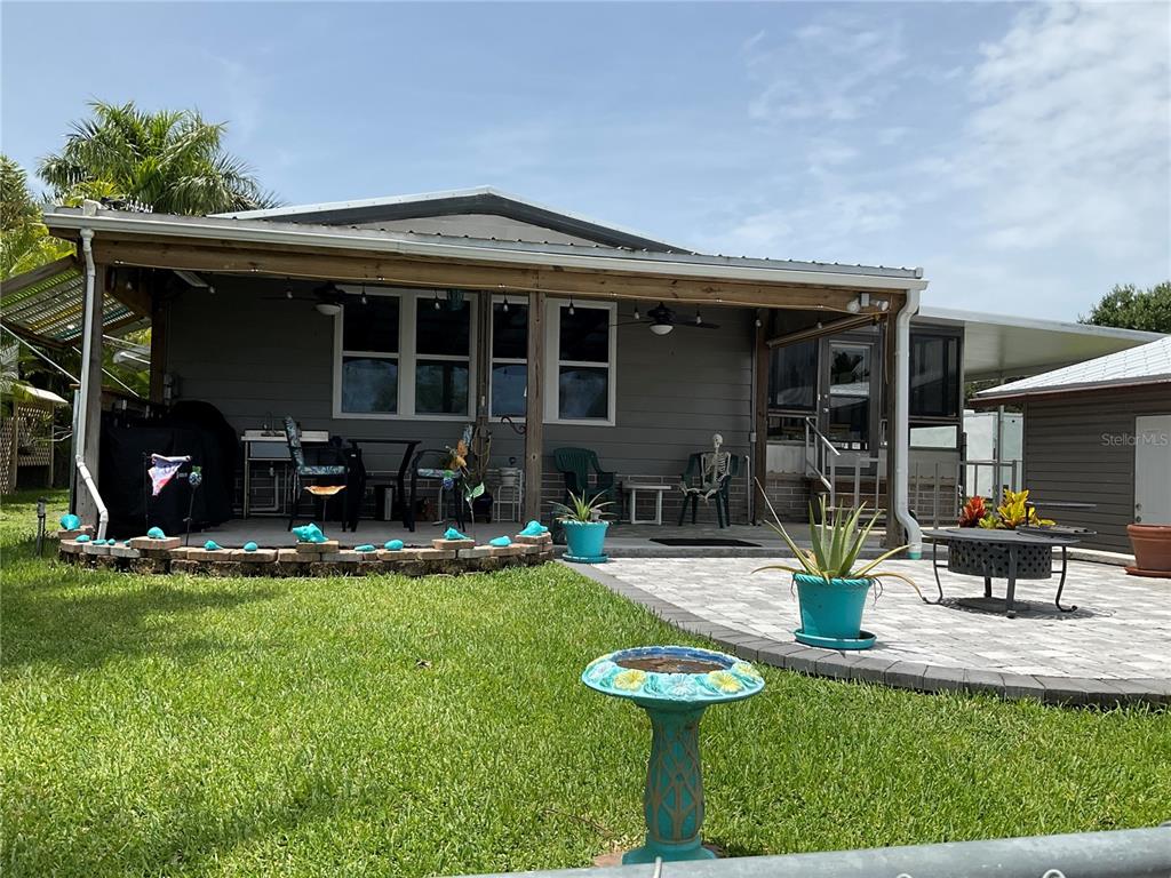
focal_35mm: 29
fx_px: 981
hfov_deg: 61.7
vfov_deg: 48.2
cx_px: 586
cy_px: 439
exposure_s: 1/2141
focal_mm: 3
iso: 16
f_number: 1.8
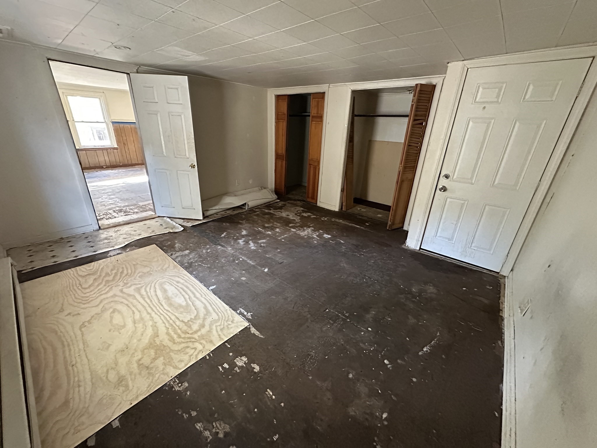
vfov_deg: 85.7
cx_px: 298
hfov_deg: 102.1
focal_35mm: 14
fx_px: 241
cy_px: 224
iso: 1600
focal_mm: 2.22
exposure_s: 1/56
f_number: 2.2
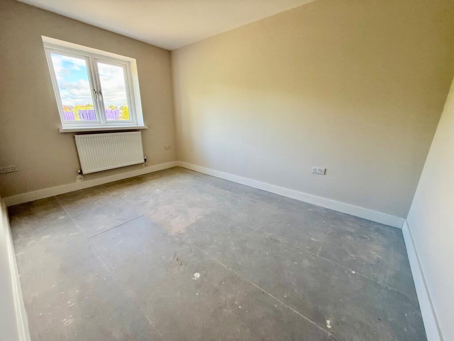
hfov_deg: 102.1
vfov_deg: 85.7
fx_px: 184
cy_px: 170
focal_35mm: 14
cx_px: 227
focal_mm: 2.22
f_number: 2.2
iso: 160
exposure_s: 1/99
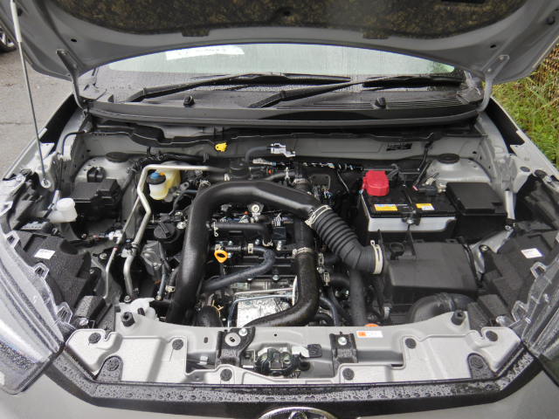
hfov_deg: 71.6
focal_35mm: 24
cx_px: 280
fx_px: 388
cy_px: 210
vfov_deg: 56.8
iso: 125
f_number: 2.8
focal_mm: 4.3
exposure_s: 1/250
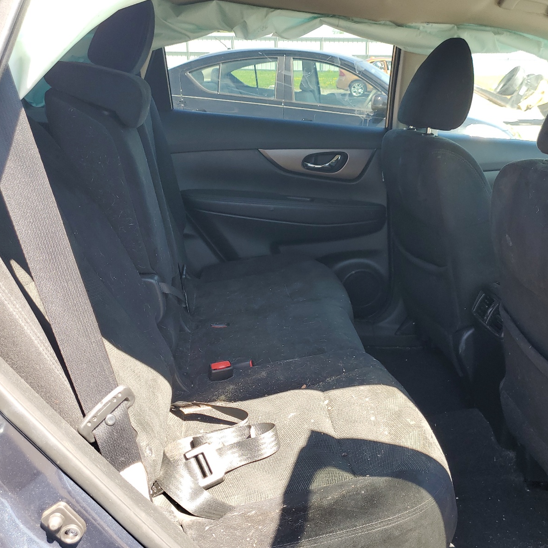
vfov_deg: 52.5
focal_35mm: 31
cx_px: 312
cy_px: 275
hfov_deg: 52.4
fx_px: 555
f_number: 1.5
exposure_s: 1/217
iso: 50
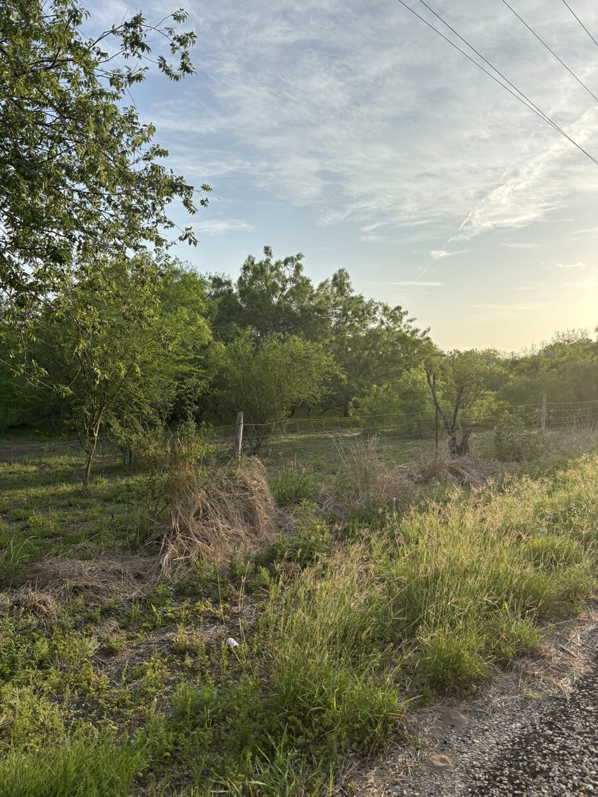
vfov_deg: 67.3
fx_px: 599
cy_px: 398
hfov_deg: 53.1
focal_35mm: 26
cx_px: 299
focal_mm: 5.96
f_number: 1.6
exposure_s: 1/2933
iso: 50
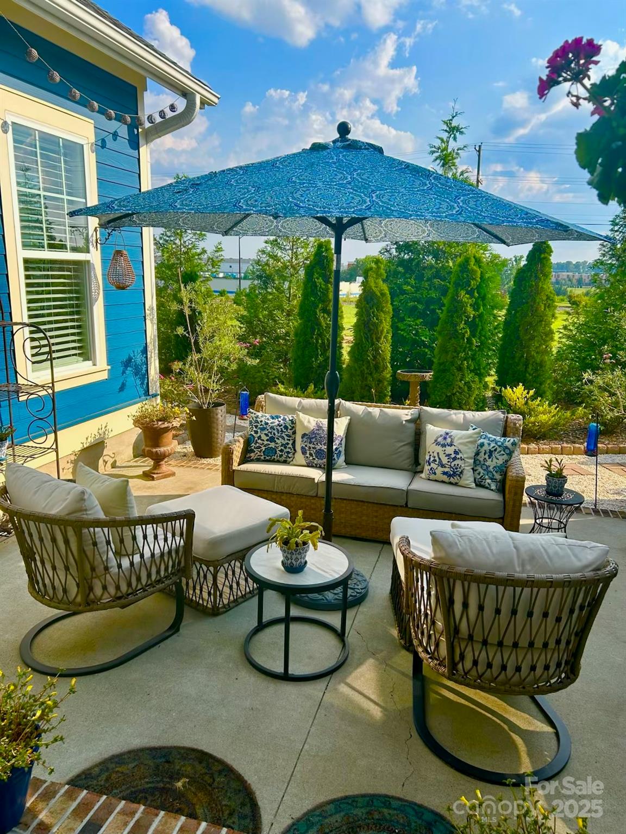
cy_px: 417
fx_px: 627
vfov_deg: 67.3
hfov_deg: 53.1
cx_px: 313
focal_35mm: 26
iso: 50
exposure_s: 1/2404
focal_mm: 5.7
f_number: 1.5
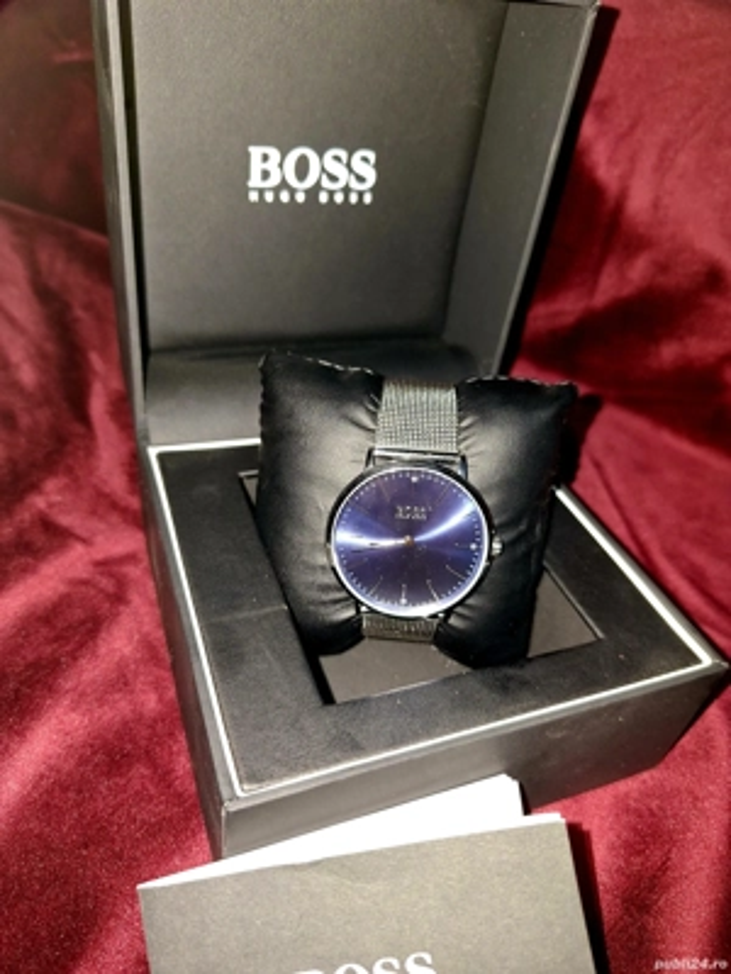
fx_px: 648
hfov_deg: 58.9
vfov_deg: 73.9
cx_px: 366
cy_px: 487
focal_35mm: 23
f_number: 1.8
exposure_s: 1/100
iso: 200
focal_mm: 5.54
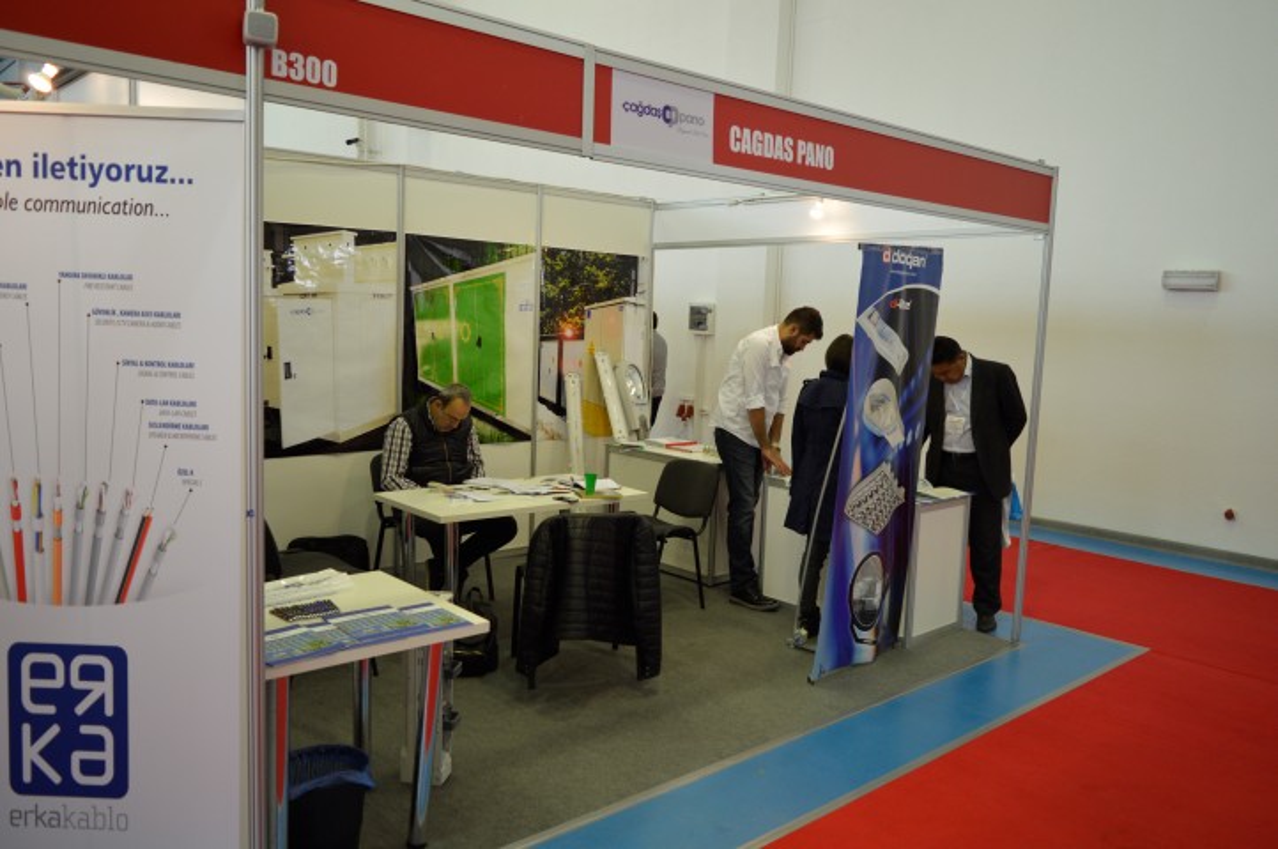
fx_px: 958
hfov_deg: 67.4
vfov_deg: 47.8
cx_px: 639
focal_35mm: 27
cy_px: 424
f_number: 4
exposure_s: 1/60
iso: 400
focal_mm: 18
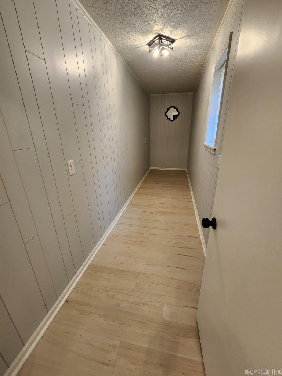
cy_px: 188
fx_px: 141
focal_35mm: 13
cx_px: 141
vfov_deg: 106.2
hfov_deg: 89.9
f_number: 2.2
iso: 250
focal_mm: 2.2
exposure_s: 1/60
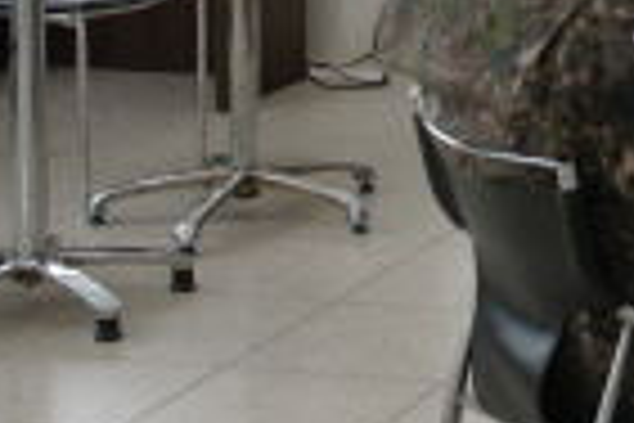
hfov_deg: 12.2
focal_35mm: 153
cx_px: 1192
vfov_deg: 8.7
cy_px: -277
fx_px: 2694
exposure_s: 1/50
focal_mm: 24
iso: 400
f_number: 5.6
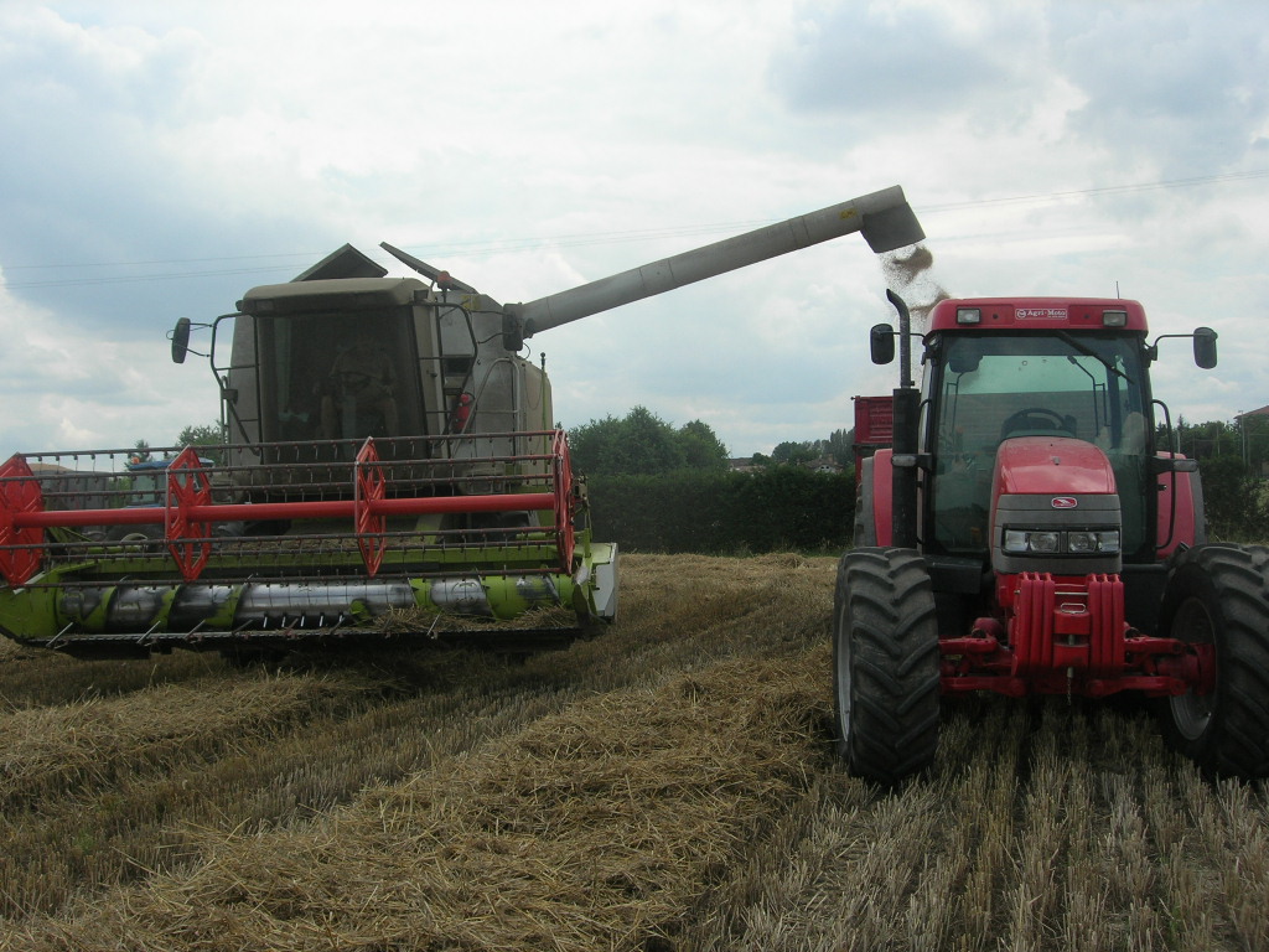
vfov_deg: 37.7
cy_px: 476
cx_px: 634
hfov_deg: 49.0
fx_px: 1393
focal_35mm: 38
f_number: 4.8
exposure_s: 1/552
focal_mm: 7.8
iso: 64
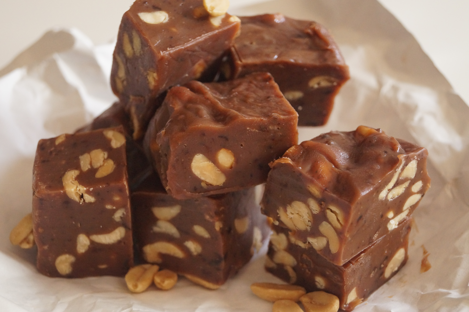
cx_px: 234
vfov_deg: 16.5
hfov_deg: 24.6
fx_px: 1074
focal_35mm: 82
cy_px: 156
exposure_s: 1/100
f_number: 5.6
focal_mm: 55
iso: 2000
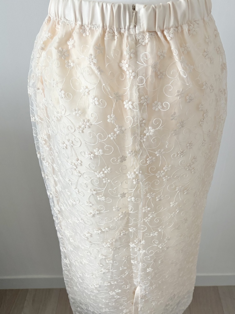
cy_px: 157
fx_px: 235
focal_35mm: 26
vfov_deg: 67.3
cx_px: 118
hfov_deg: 53.1
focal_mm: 5.96
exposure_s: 1/60
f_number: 1.6
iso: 200
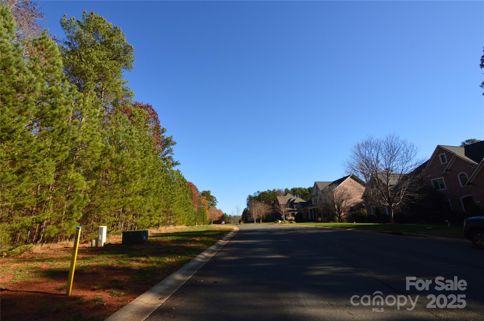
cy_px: 160
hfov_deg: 95.0
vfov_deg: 71.9
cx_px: 242
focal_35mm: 16
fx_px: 222
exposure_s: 1/320
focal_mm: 11
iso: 400
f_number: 10
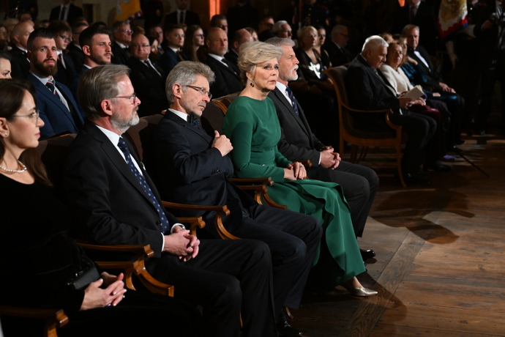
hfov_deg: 28.8
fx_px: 982
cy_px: 168
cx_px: 252
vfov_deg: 19.5
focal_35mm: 70
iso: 6400
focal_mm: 70
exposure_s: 1/320
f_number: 5
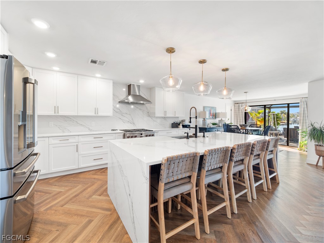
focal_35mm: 14
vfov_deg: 85.7
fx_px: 131
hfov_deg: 102.1
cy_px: 122
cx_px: 162
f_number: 7.1
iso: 200
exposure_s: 1/4
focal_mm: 7
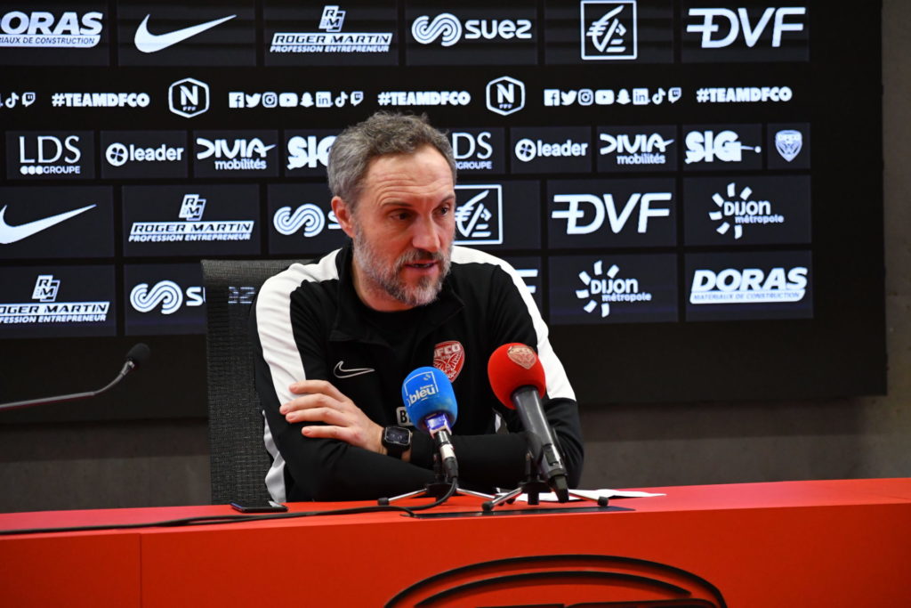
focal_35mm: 174
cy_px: 304
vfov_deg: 7.9
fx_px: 4403
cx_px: 456
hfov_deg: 11.8
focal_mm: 116
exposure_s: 1/500
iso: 4000
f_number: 4.8
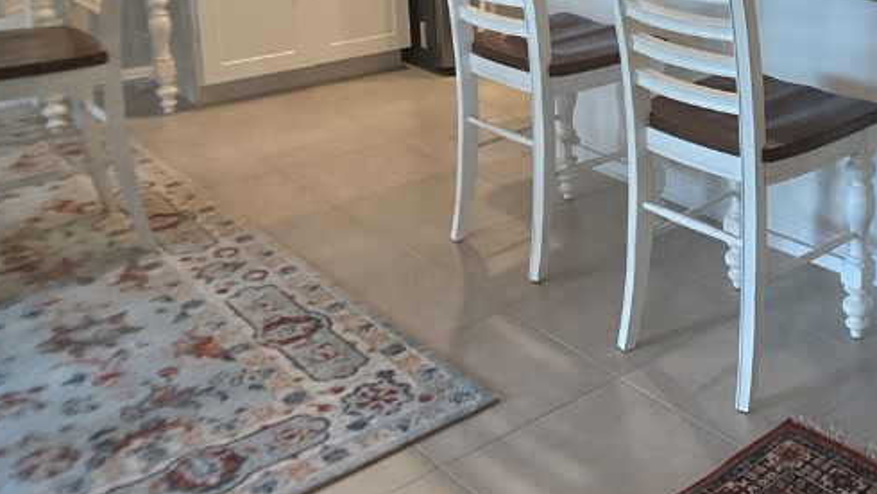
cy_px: -14
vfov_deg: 17.8
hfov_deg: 29.8
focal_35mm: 66
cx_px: 864
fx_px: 1535
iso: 100
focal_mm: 3
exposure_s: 1/60
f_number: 1.8
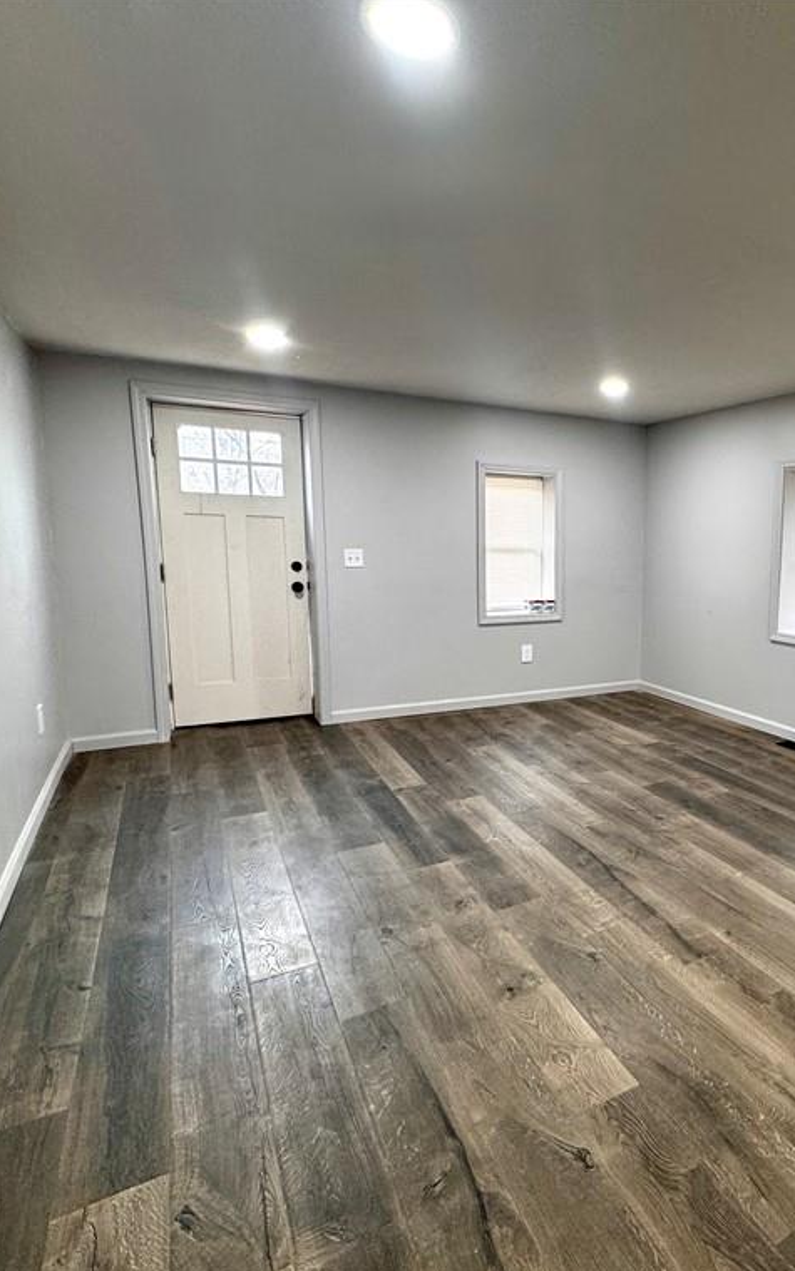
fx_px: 693
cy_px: 637
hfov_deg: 55.5
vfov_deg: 85.1
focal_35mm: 20
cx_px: 634
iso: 200
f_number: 2.2
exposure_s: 1/60
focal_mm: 2.22
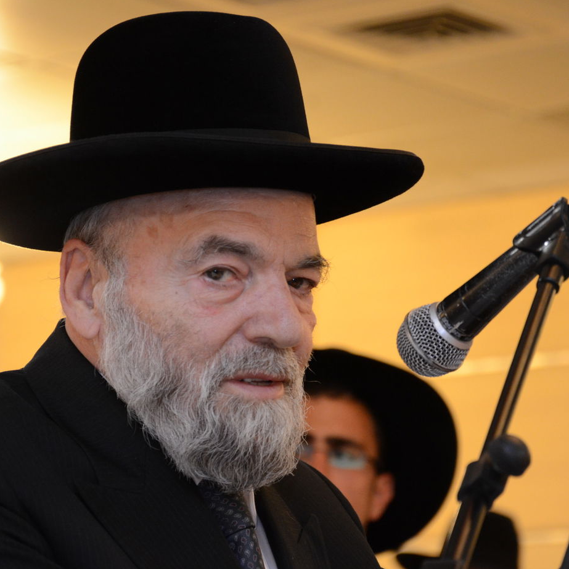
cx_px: 280
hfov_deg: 8.6
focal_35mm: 203
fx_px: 3769
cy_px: 284
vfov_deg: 8.6
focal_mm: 105
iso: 1600
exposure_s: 1/100
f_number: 5.6
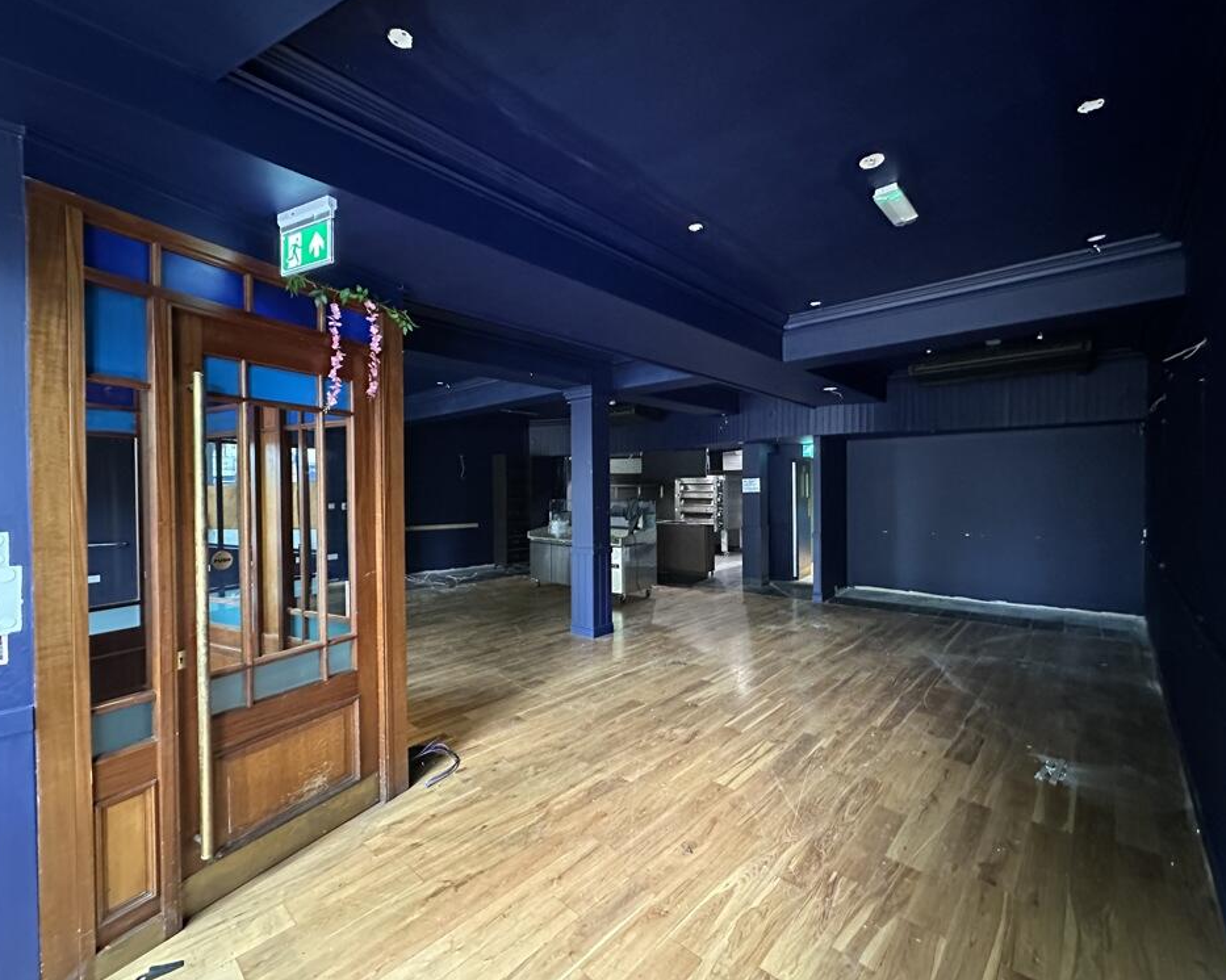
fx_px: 544
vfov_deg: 84.0
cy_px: 498
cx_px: 635
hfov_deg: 96.8
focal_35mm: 15
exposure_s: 1/36
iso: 1250
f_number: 2.2
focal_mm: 2.22
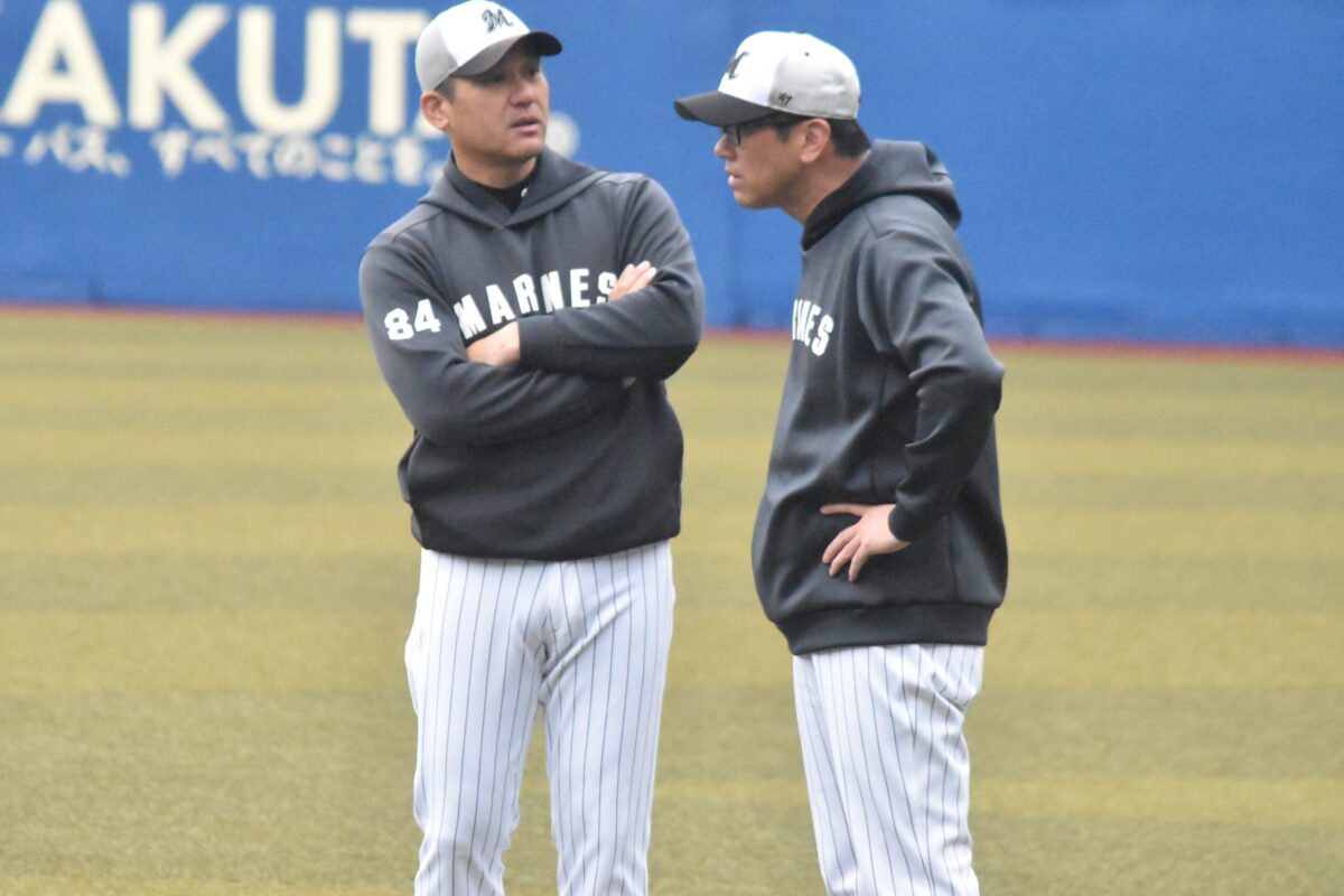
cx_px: 672
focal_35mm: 292
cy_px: 448
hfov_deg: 7.0
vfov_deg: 4.7
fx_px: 10919
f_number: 6.3
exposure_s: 1/2500
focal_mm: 195
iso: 10000
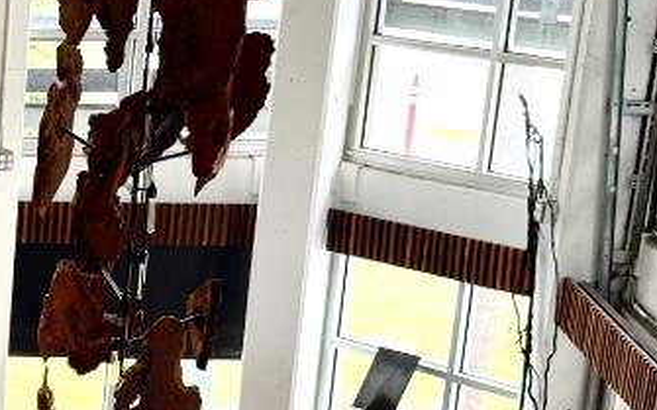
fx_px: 2040
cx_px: -278
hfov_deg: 16.9
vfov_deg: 11.4
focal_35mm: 114
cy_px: 385
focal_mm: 6.76
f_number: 1.78
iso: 100
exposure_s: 1/196
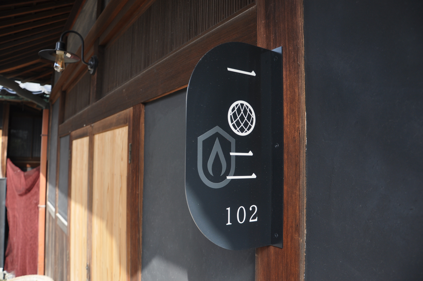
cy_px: 140
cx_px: 212
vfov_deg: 47.8
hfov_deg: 67.4
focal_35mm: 27
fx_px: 317
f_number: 3.5
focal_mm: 18
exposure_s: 1/250
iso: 200
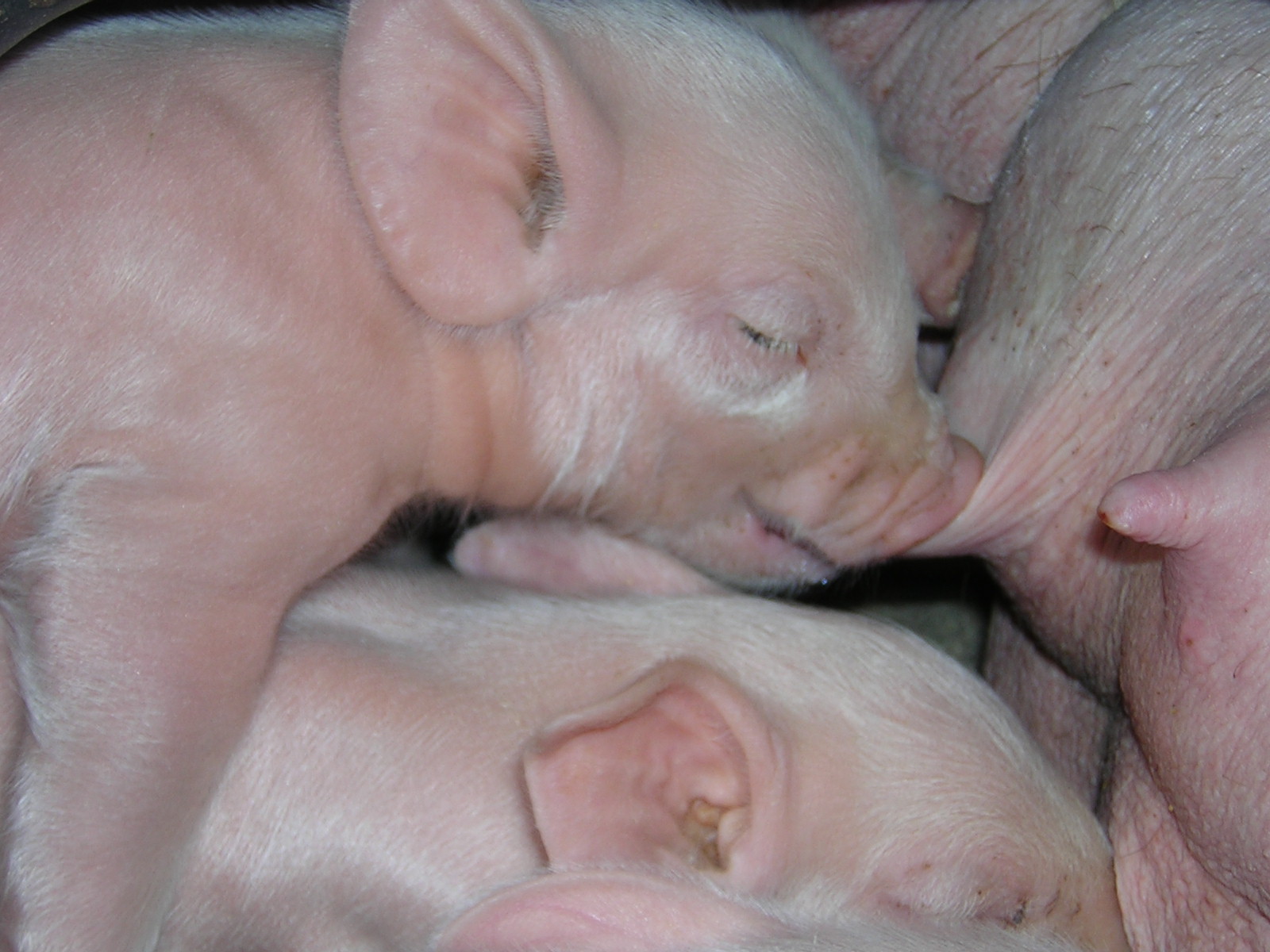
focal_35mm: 74
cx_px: 635
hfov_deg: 26.3
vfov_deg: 19.9
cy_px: 476
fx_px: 2715
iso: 100
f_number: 3.8
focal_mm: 9.6
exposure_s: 1/60.1
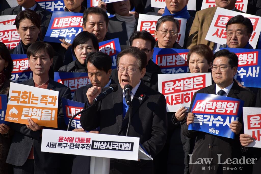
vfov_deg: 5.2
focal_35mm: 262
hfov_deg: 7.8
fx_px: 1903
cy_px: 87
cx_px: 130
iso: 100
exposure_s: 1/640
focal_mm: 175
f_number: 6.3
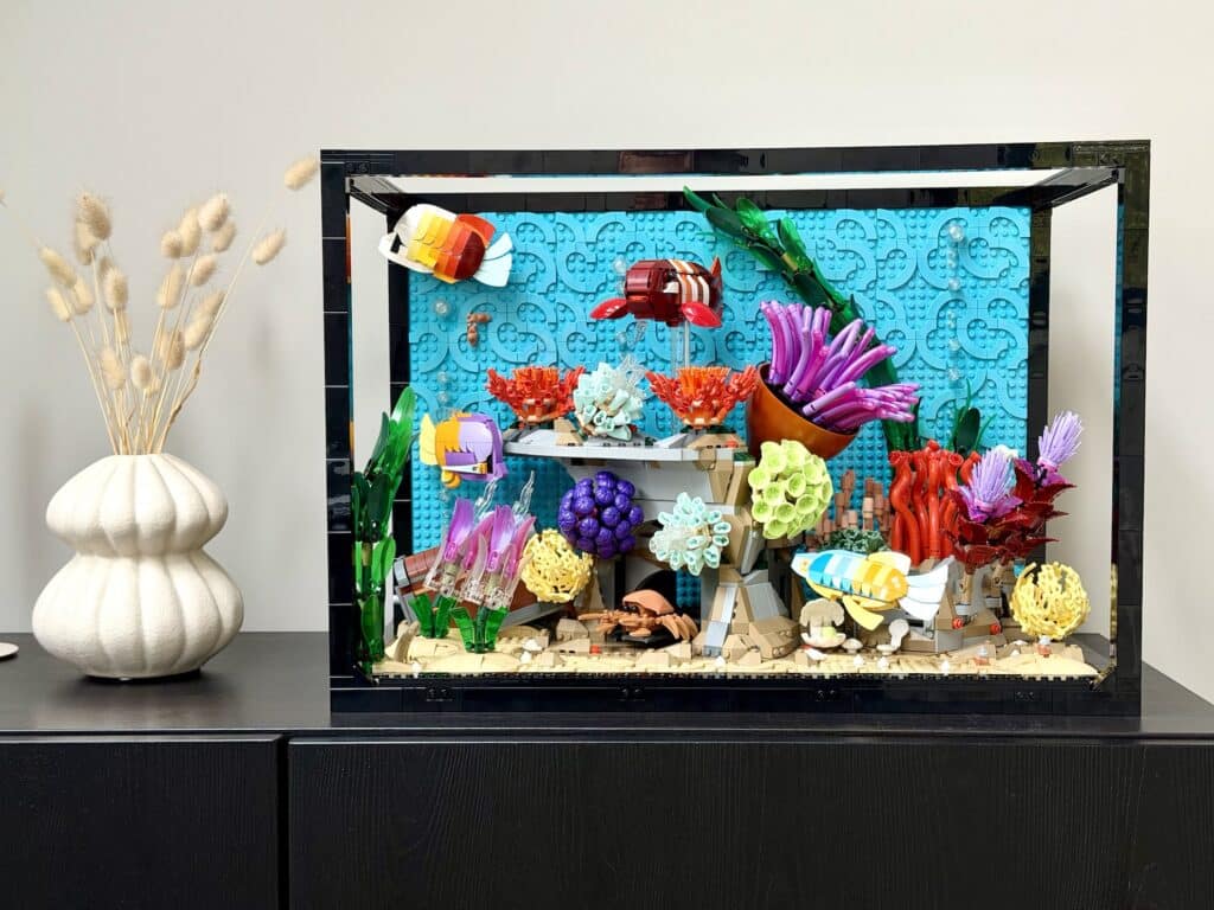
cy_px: 455
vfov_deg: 30.3
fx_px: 1683
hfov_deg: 39.7
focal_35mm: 48
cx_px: 607
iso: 320
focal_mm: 6.76
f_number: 1.78
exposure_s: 1/40
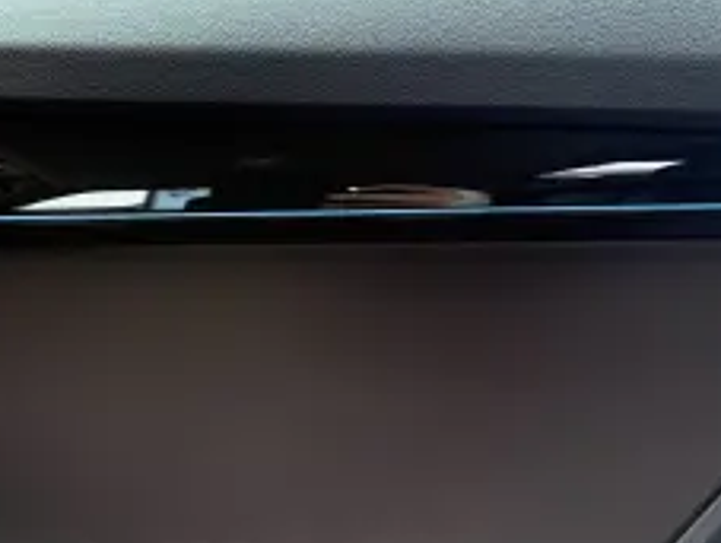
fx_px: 793
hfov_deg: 47.4
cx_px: 197
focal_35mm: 38
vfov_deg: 37.7
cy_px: 232
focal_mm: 6.76
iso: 320
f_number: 1.78
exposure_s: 1/60
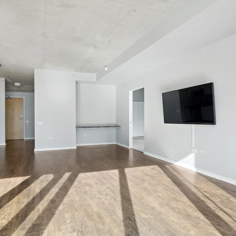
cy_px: 119
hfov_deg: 71.5
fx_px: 162
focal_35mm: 21
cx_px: 95
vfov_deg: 72.1
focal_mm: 16
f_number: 7.1
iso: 320
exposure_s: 1/20
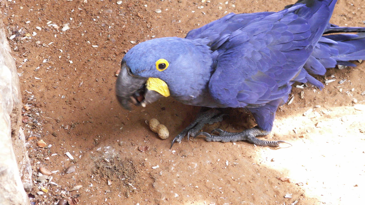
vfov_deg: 8.0
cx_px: 183
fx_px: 1461
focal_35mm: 151
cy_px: 113
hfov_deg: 14.2
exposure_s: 1/25
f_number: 4
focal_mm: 22.6
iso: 160
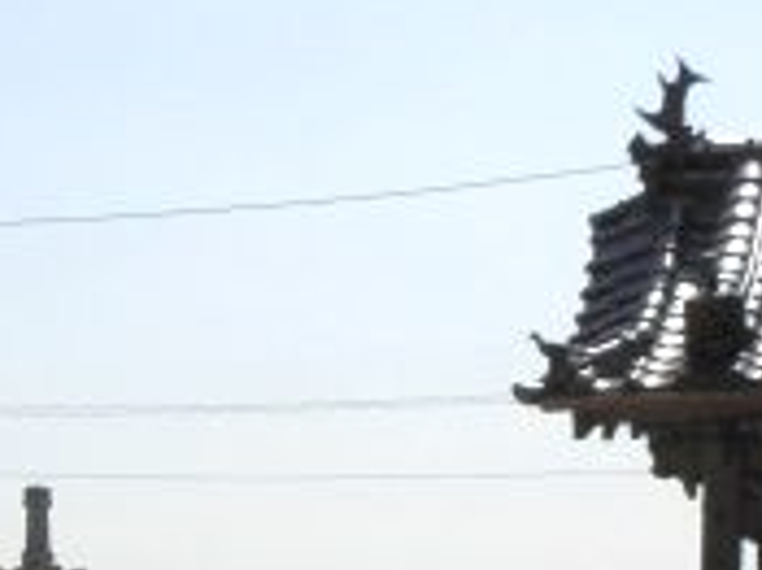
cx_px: 196
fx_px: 2332
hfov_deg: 18.4
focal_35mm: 106
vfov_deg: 13.6
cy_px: 674
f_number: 5.6
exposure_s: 1/400
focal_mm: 5.34
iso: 64
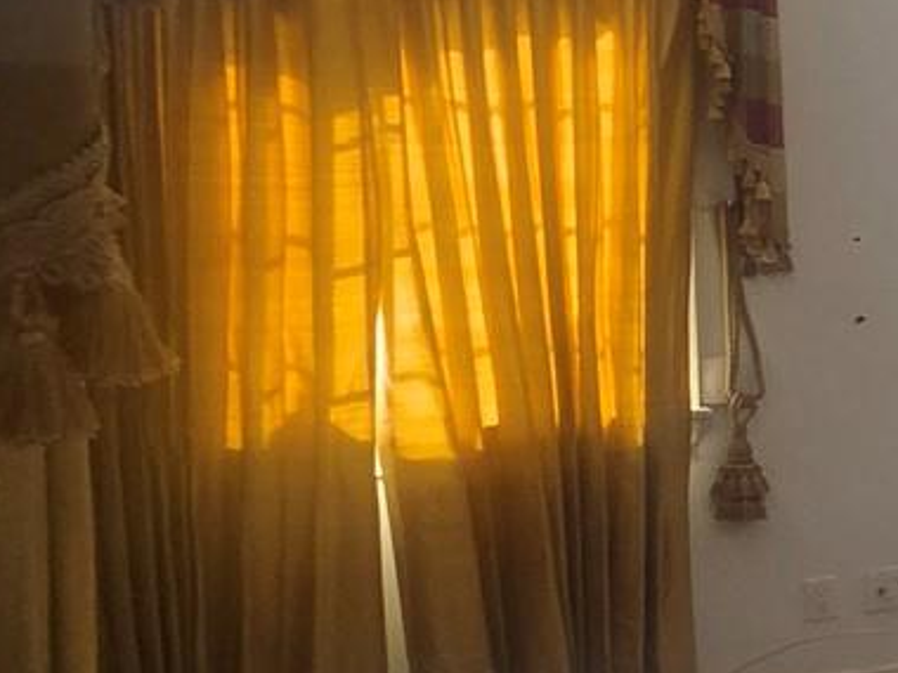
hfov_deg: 14.2
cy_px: 276
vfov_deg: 21.0
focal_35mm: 70
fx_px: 1816
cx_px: 2278
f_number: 2.2
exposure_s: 1/213
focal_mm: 2.2
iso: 50
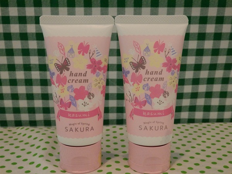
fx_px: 268
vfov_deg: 36.0
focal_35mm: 40
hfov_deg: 46.8
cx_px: 116
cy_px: 87
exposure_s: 1/30
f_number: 3.7
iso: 800
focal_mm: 7.3
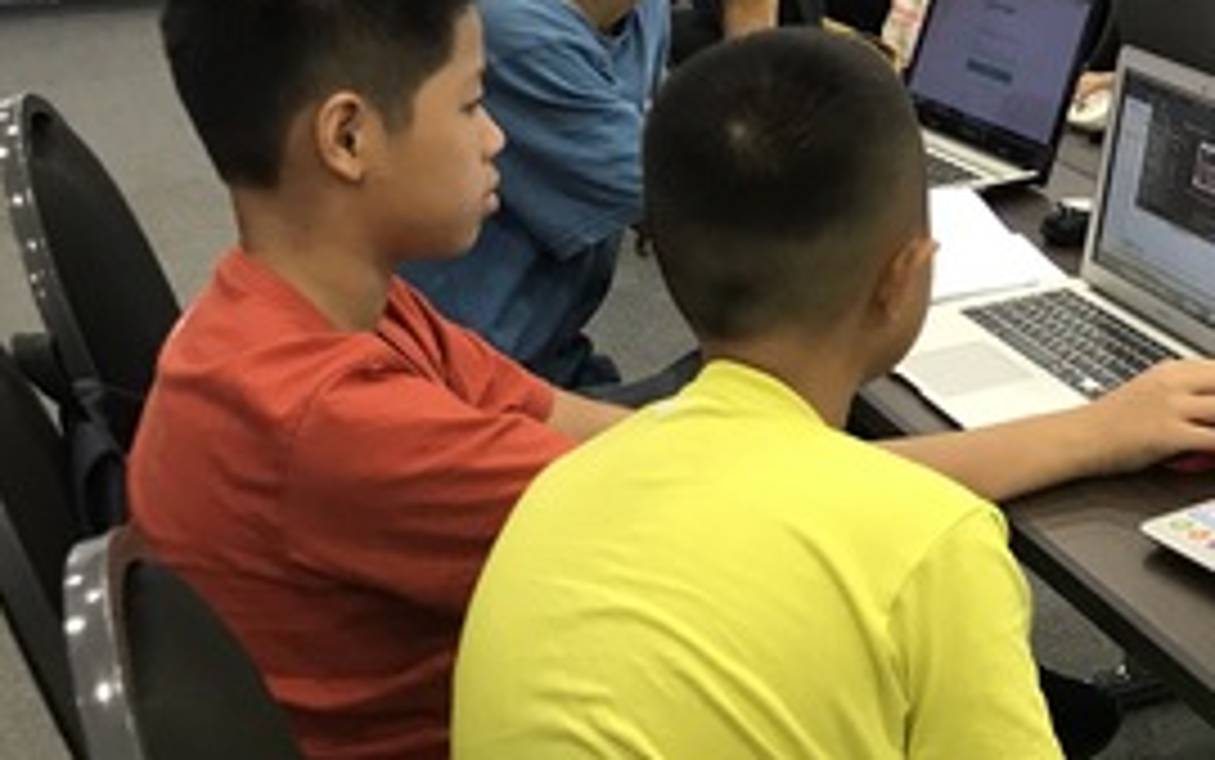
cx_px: 1305
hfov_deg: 28.5
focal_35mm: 66
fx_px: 2186
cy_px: 121
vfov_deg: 19.5
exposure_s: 1/17
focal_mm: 3.99
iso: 40
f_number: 1.8
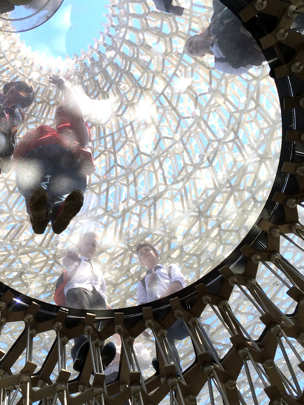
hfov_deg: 27.2
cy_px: 241
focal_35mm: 52
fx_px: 609
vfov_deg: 36.7
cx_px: 42
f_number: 2.2
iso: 32
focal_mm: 4.15
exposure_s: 1/430
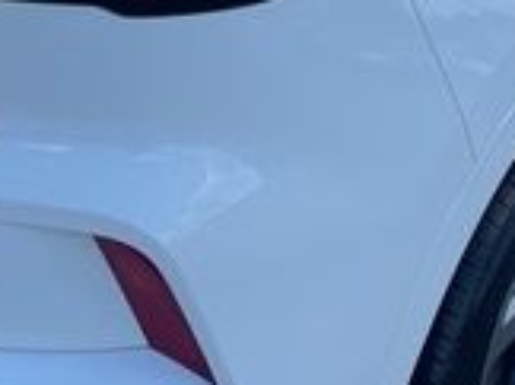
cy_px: 51
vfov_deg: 14.2
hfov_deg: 19.1
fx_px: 1530
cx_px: 207
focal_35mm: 103
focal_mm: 4.2
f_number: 1.6
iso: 32
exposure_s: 1/1949
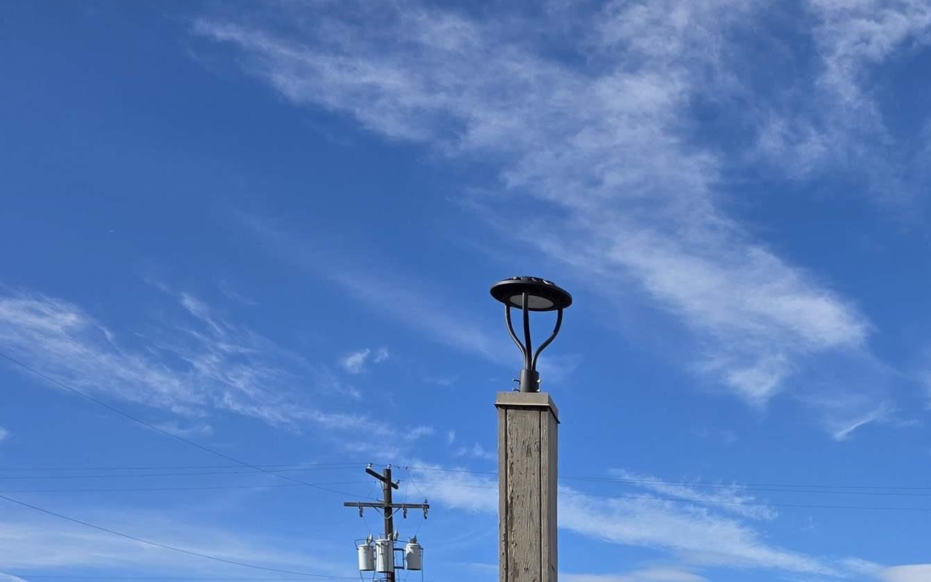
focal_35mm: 56
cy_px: 787
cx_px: 868
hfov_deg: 34.0
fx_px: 1421
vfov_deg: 20.8
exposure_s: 1/6355
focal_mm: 6.3
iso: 80
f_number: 1.7
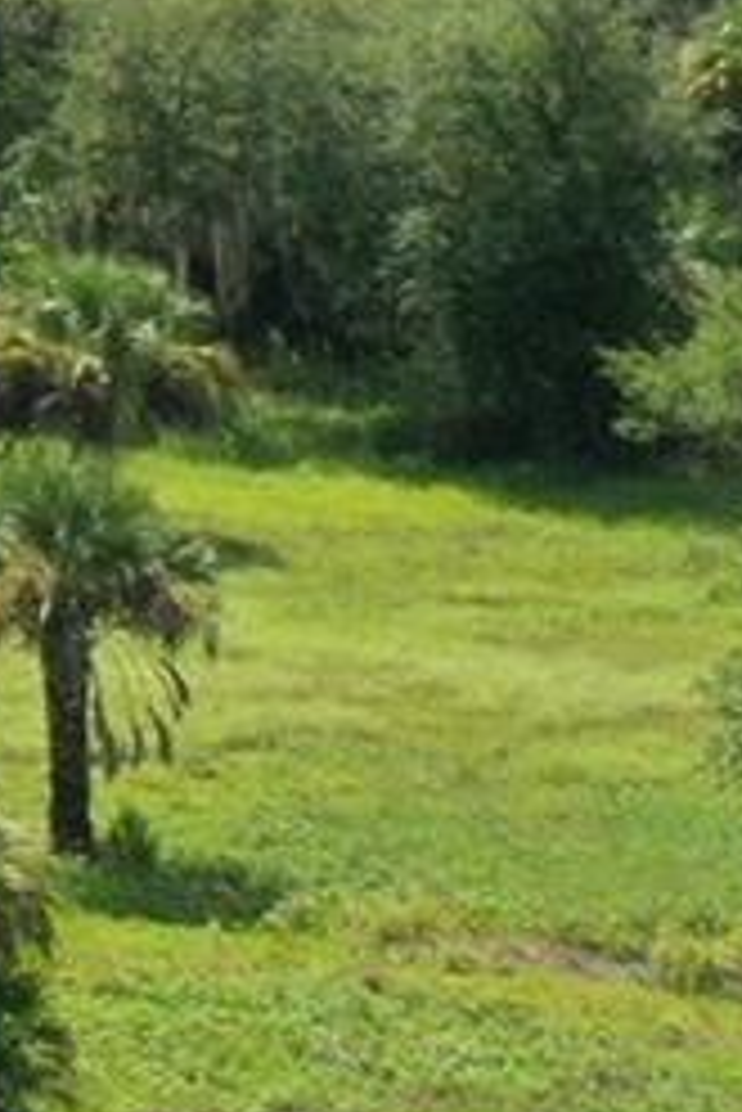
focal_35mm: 232
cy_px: -718
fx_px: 7162
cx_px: -3593
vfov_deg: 8.6
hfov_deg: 4.5
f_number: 5.6
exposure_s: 1/400
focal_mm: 10.26
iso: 100
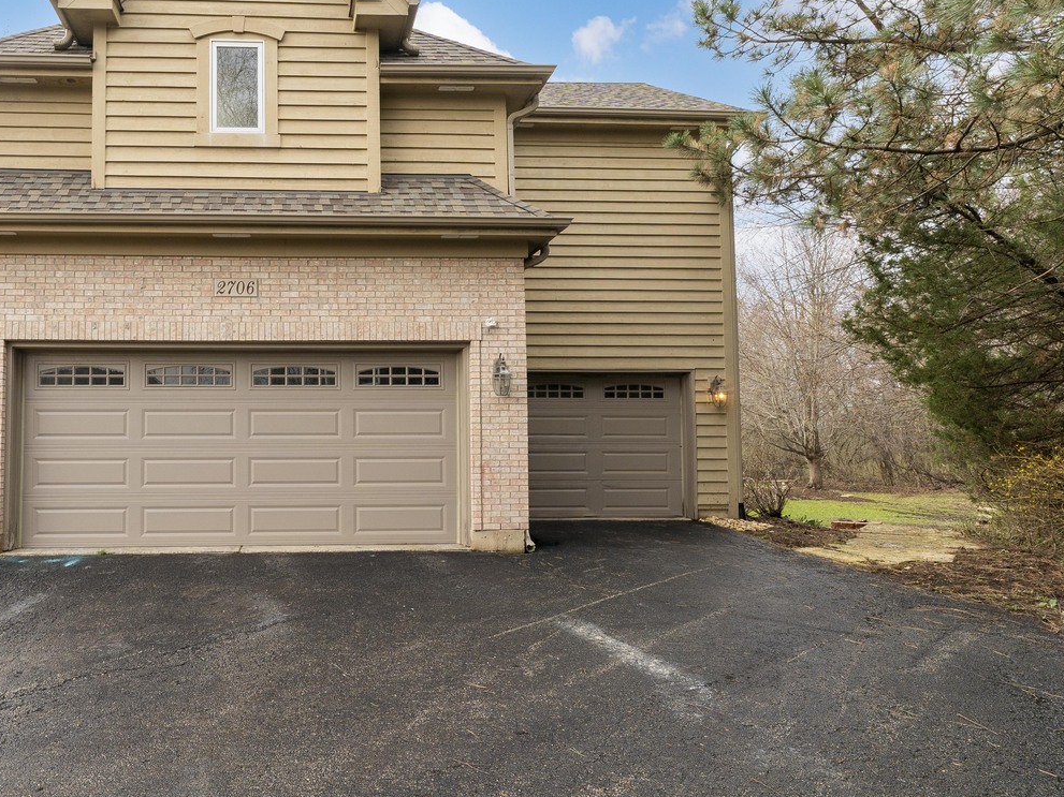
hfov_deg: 73.1
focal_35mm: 22
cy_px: 401
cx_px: 322
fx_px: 676
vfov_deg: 61.1
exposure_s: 1/60
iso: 200
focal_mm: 14
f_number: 9
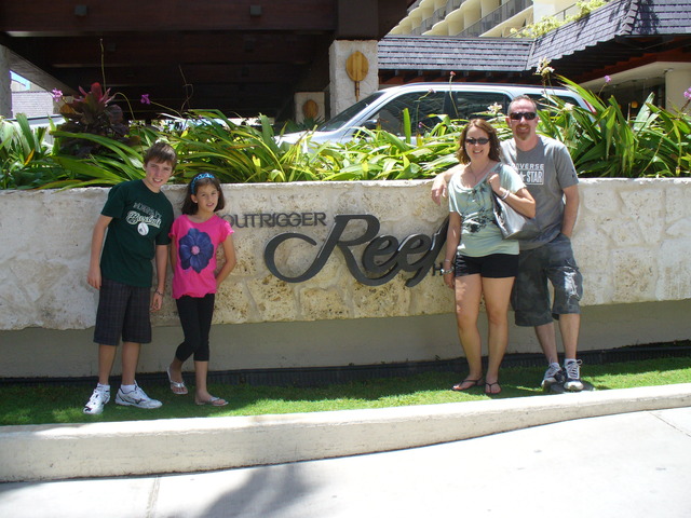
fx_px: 739
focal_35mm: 37
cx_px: 346
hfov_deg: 50.1
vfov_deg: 38.7
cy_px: 259
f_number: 5.6
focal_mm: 6.1
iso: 100
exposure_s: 1/200
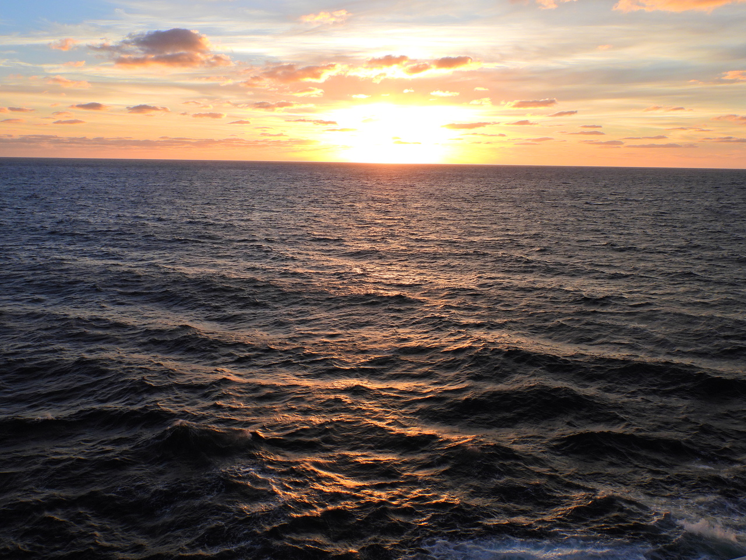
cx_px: 373
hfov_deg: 60.0
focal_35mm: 30
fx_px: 647
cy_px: 280
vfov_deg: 46.8
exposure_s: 1/640
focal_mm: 5.4
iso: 100
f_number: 3.2
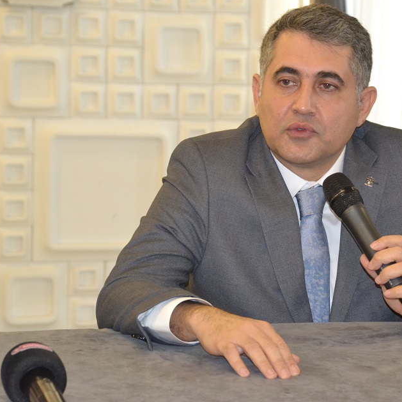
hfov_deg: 11.3
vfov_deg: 11.3
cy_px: 200
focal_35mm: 154
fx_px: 2023
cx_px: 284
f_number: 5.6
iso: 2800
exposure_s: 1/60
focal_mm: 80
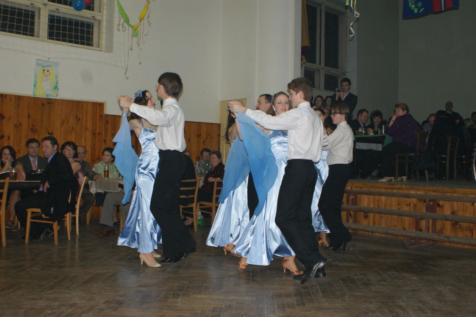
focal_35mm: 36
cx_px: 238
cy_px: 158
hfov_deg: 53.2
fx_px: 476
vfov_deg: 36.8
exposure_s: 1/60
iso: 400
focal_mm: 24
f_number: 5.6
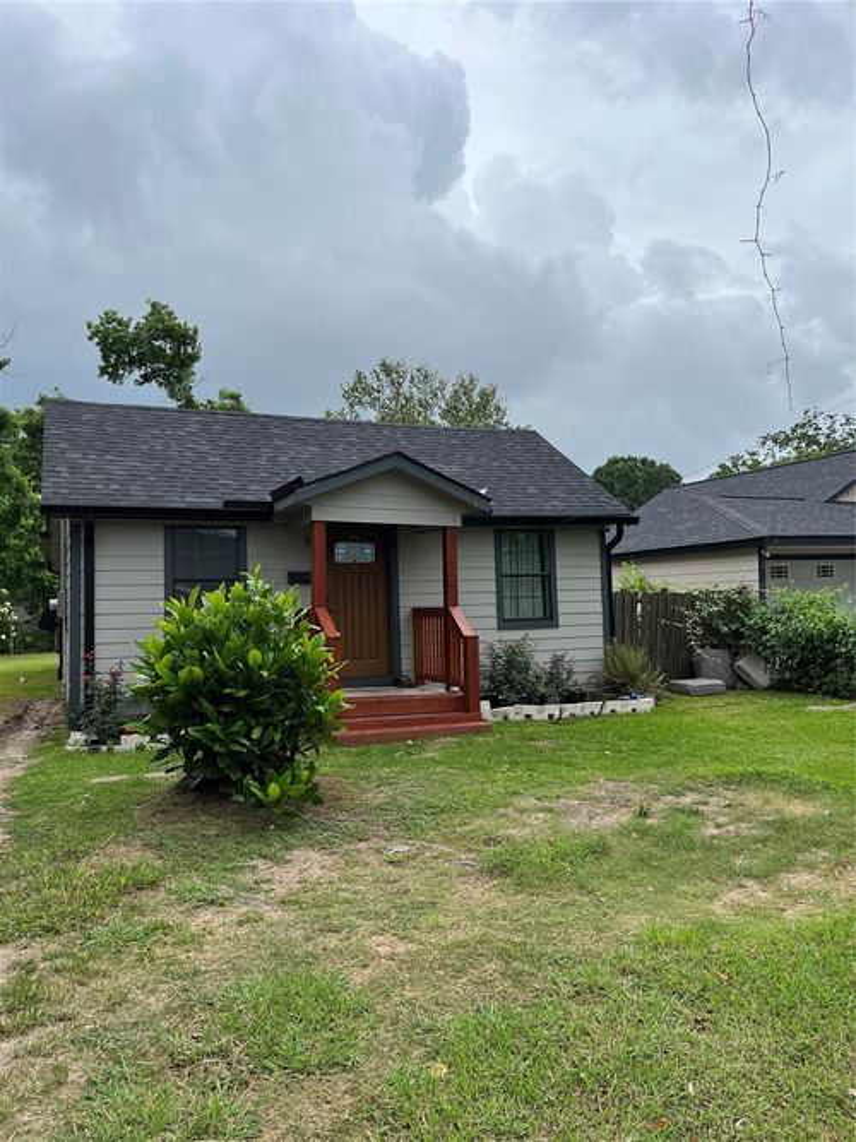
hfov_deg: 53.0
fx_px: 858
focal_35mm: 26
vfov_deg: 67.3
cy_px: 571
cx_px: 428
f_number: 1.6
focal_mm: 5.1
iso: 50
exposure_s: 1/3876
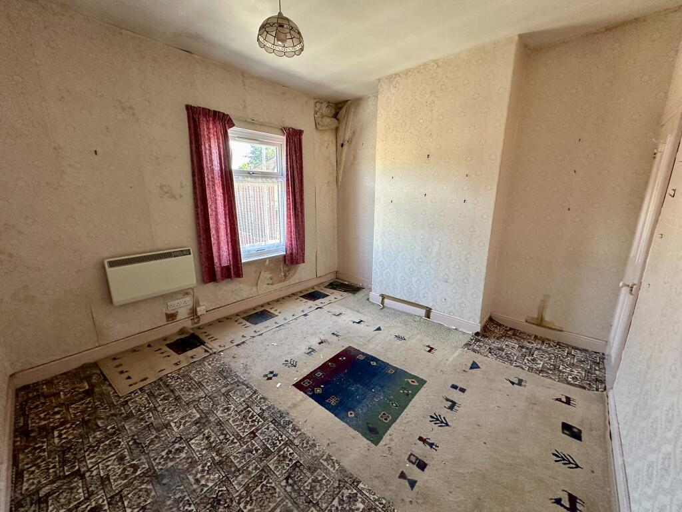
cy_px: 256
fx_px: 276
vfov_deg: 85.7
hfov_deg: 102.1
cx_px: 341
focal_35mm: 14
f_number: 2.2
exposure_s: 1/99
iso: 250
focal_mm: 2.22
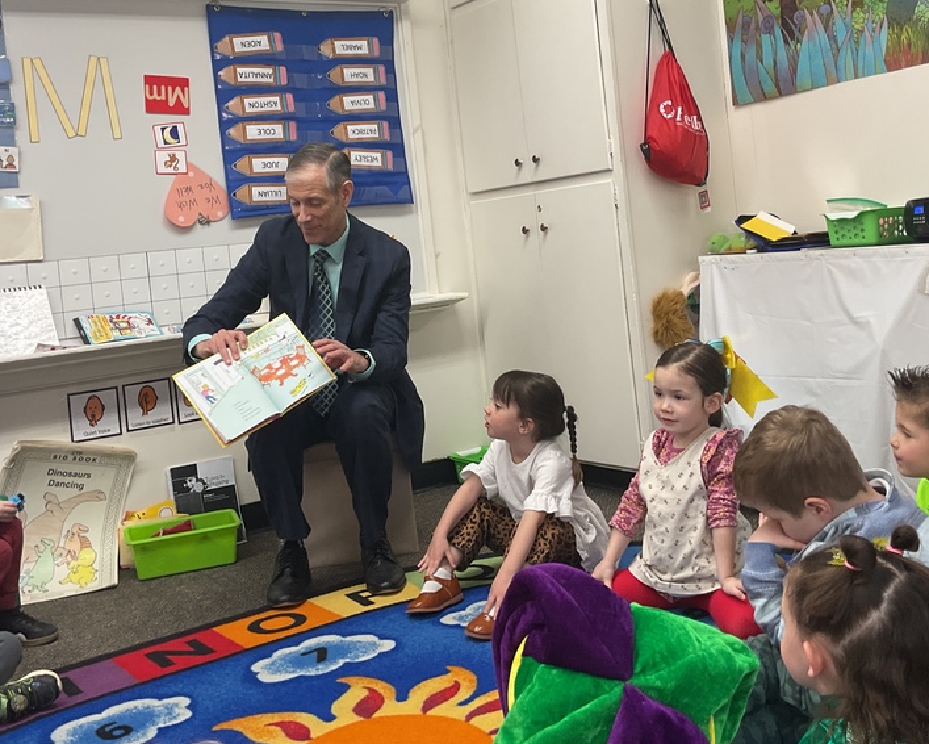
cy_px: 256
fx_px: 1128
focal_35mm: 41
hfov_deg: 44.8
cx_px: 447
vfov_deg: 36.2
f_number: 1.8
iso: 40
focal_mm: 3
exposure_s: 1/60
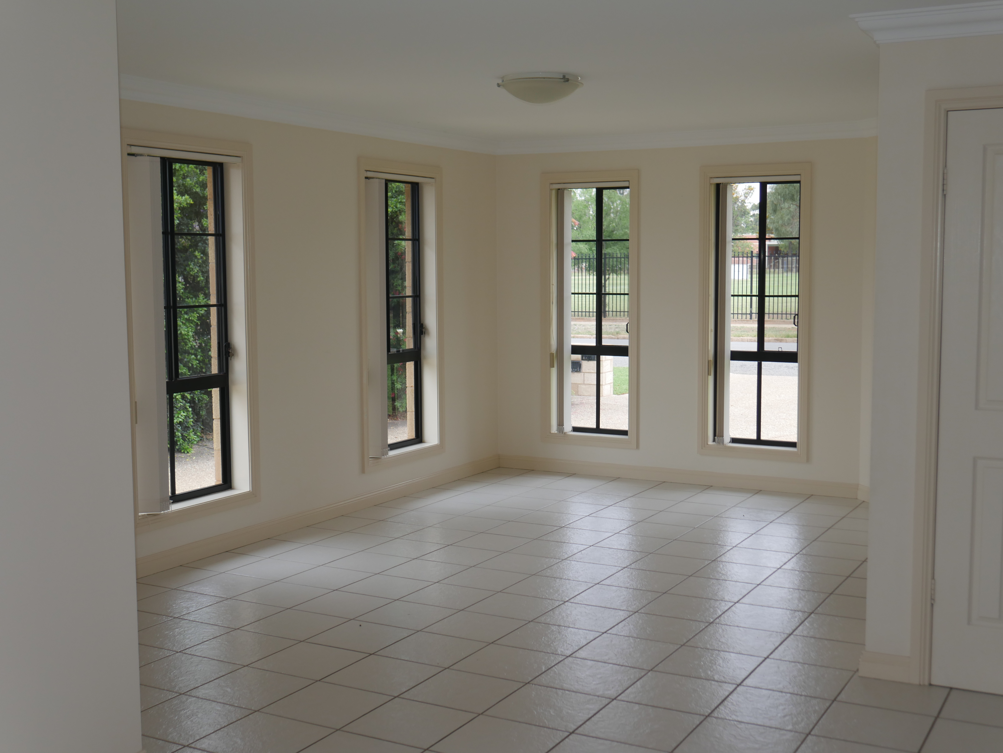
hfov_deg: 42.9
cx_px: 502
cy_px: 376
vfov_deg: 32.9
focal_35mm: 44
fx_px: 1275
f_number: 4.7
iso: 200
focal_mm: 22
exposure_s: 1/60
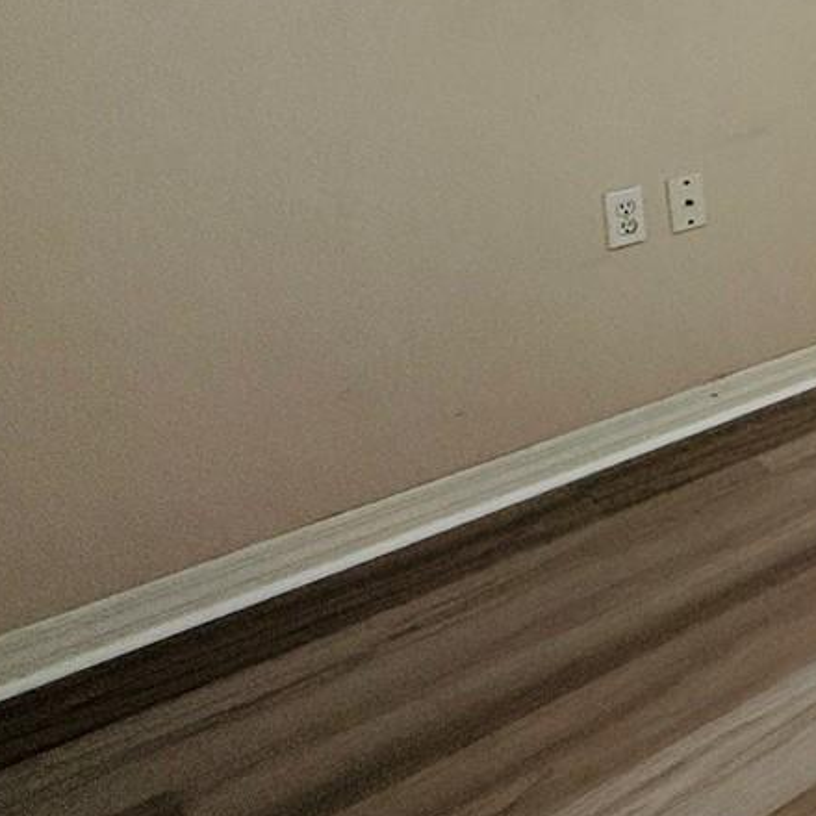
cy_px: 20
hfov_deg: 24.5
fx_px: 1200
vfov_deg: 34.5
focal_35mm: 45
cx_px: 1341
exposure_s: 1/120
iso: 125
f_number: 2.2
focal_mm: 2.22
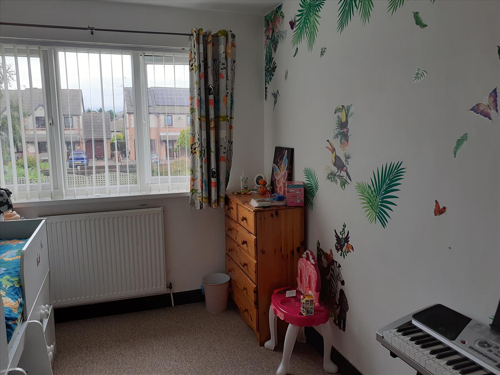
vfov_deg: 51.4
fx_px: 390
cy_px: 188
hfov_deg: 65.3
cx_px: 250
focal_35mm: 27
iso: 40
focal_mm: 3.6
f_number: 1.9
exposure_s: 1/100
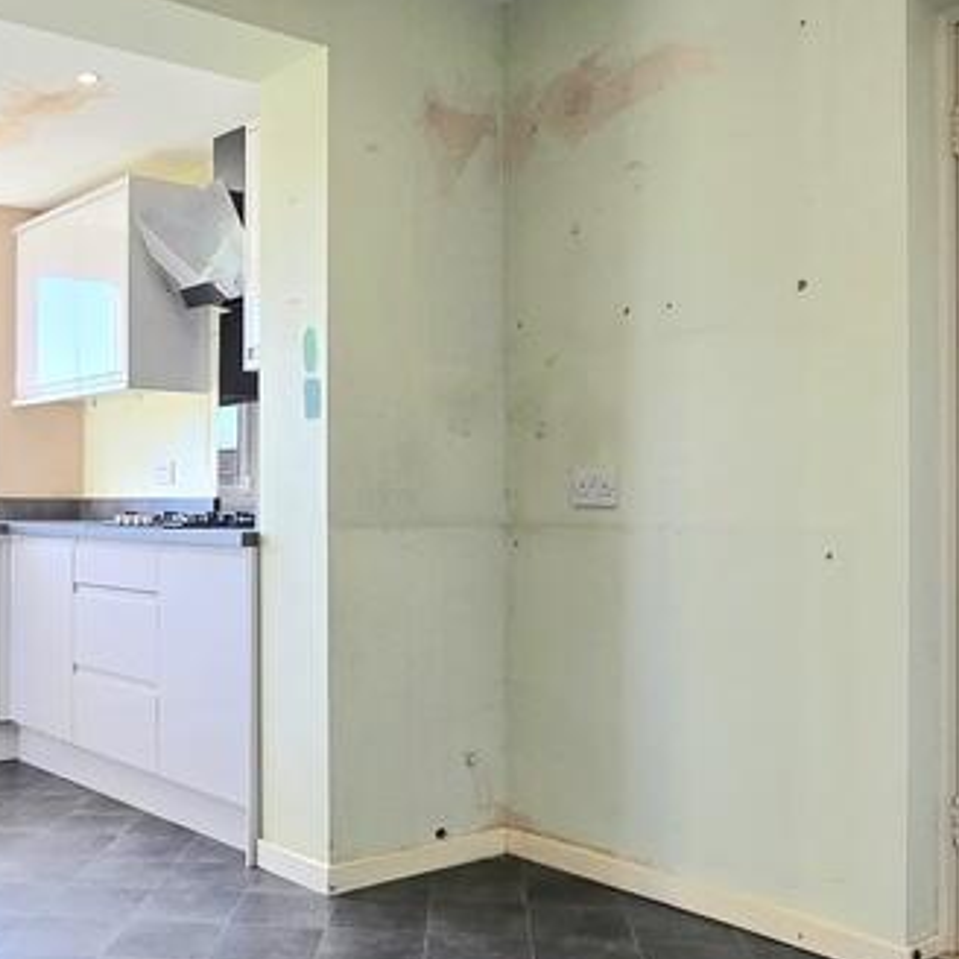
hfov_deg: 46.5
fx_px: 1097
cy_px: 462
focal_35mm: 35
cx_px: 319
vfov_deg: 47.2
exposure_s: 1/101
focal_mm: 2.2
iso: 64
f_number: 2.2
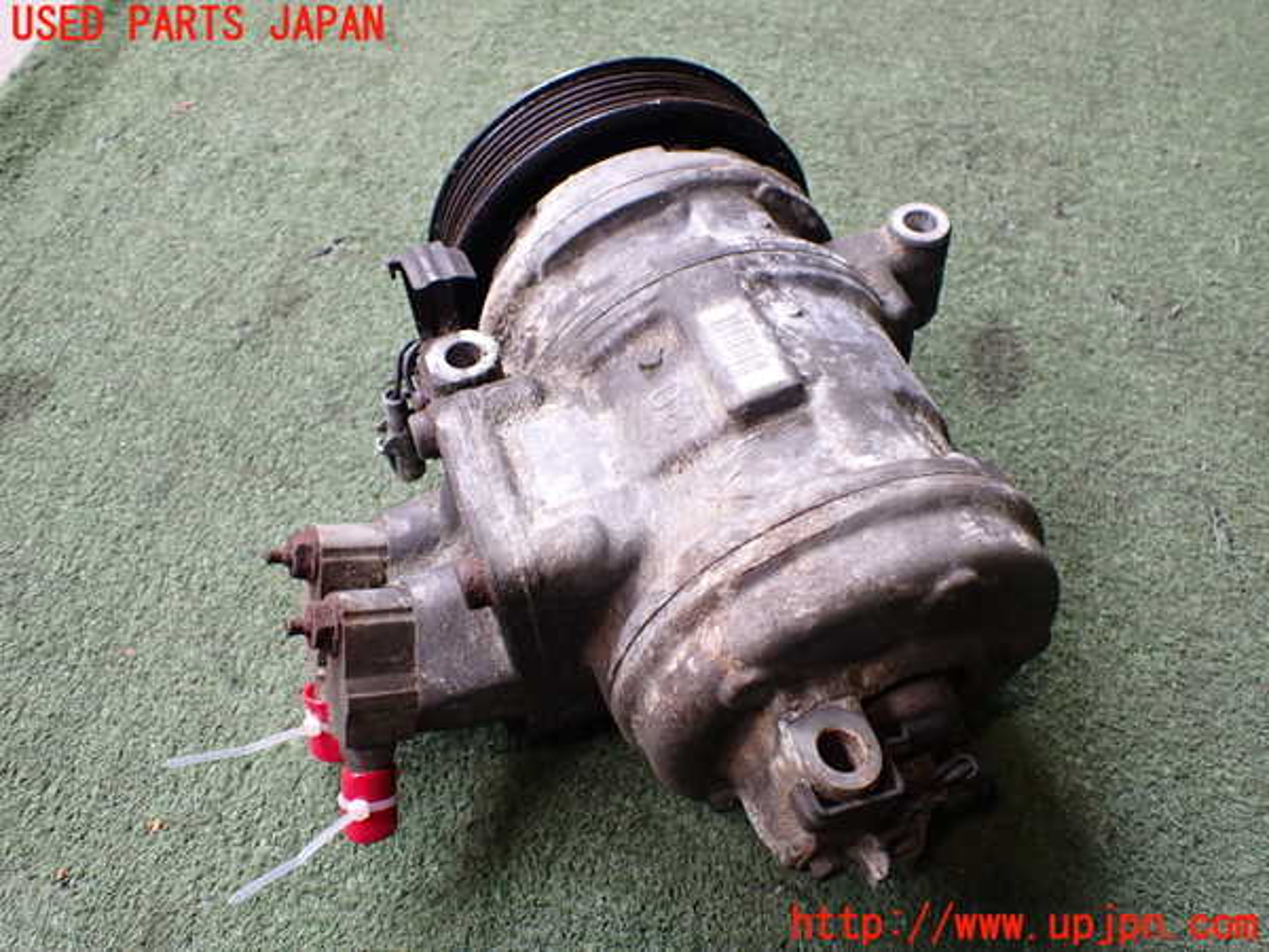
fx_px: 1100
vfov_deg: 46.8
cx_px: 634
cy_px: 476
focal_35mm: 30
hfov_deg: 60.0
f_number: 2.3
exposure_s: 1/125
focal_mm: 5.4
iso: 250
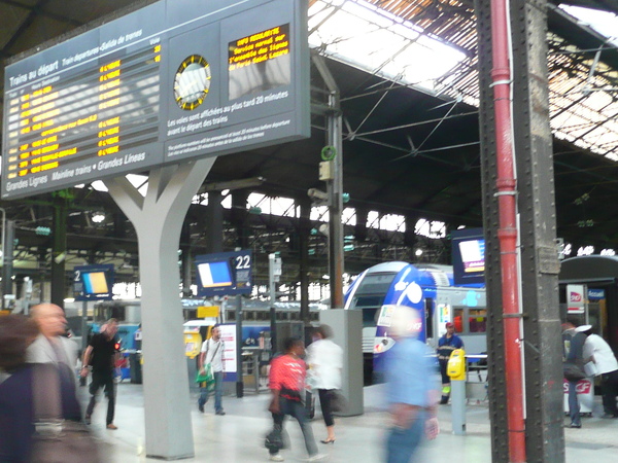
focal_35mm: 45
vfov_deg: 32.2
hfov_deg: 42.1
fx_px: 803
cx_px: 309
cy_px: 232
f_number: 3.4
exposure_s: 1/8
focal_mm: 4.9
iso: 200
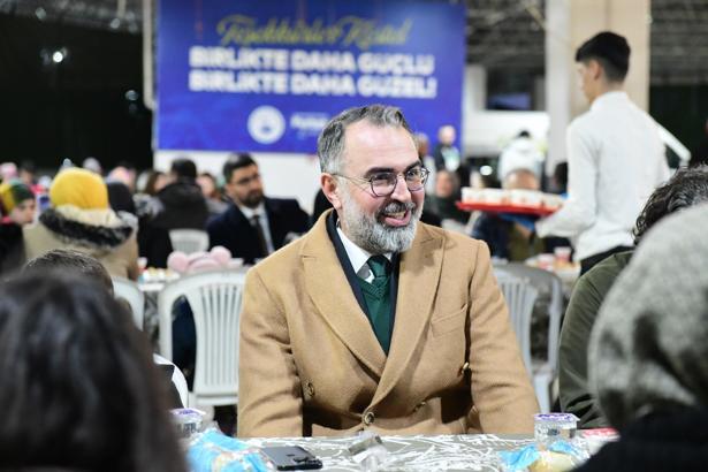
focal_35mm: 70
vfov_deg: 19.5
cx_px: 354
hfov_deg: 28.8
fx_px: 1377
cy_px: 236
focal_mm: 70
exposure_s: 1/100
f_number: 4
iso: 5000
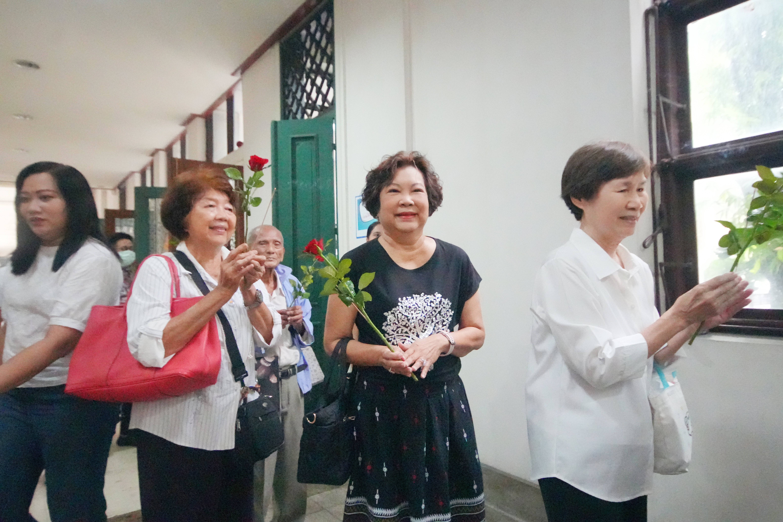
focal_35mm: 22
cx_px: 392
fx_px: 489
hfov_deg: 77.3
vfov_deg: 56.1
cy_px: 261
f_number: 4
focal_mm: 15
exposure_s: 1/160
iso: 16000
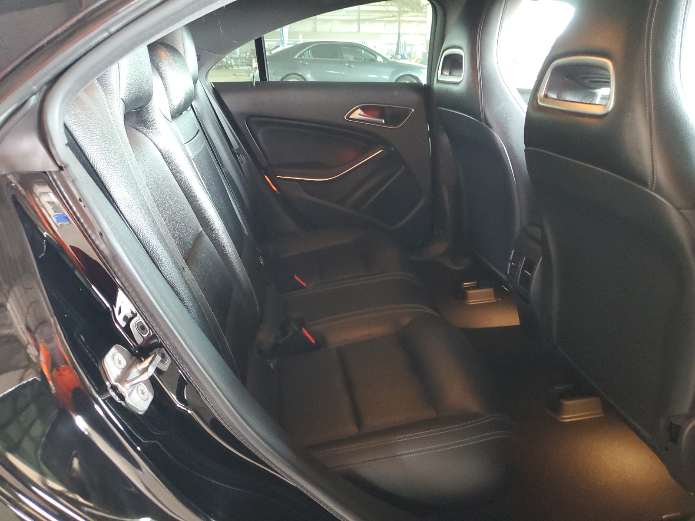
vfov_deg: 53.1
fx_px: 522
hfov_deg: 67.3
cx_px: 348
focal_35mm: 26
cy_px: 260
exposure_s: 1/17
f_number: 1.5
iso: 322
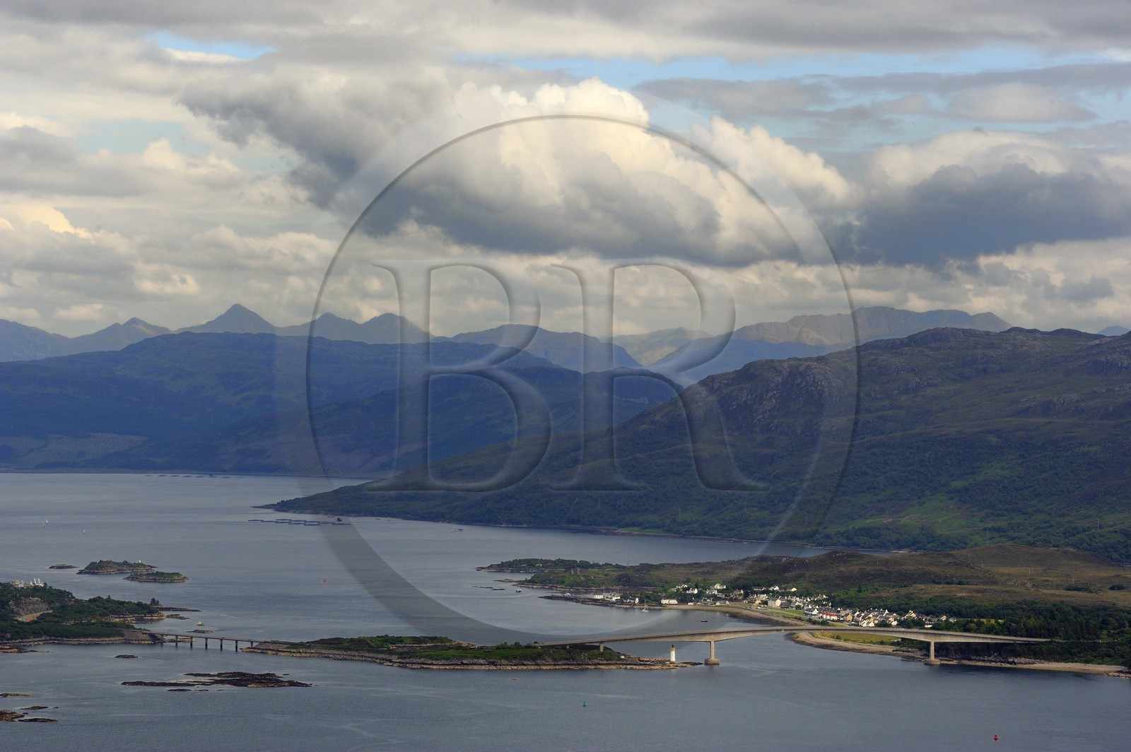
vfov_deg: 12.4
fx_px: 3453
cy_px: 376
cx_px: 566
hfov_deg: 18.6
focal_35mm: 110
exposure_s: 1/800
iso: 800
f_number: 11
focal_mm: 110
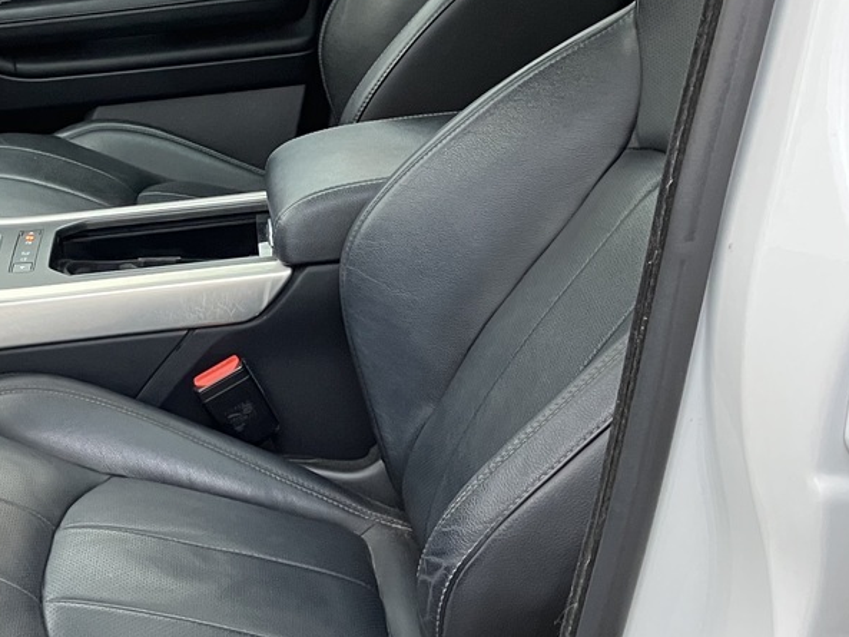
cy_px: 271
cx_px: 42
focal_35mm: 68
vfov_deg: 21.6
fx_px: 1668
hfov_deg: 27.3
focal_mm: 3.99
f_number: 1.8
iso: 160
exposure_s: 1/60
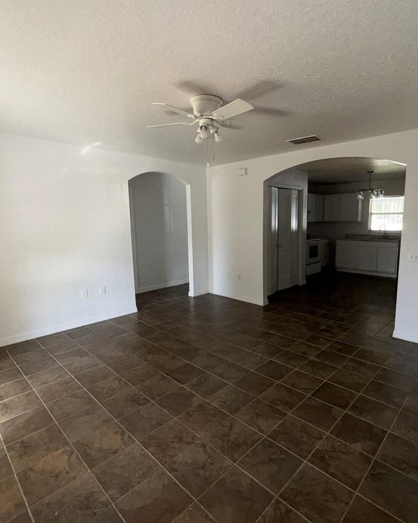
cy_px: 259
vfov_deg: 83.3
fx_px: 294
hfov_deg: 70.6
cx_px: 236
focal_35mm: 19
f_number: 2.2
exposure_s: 1/122
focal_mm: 2.22
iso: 80
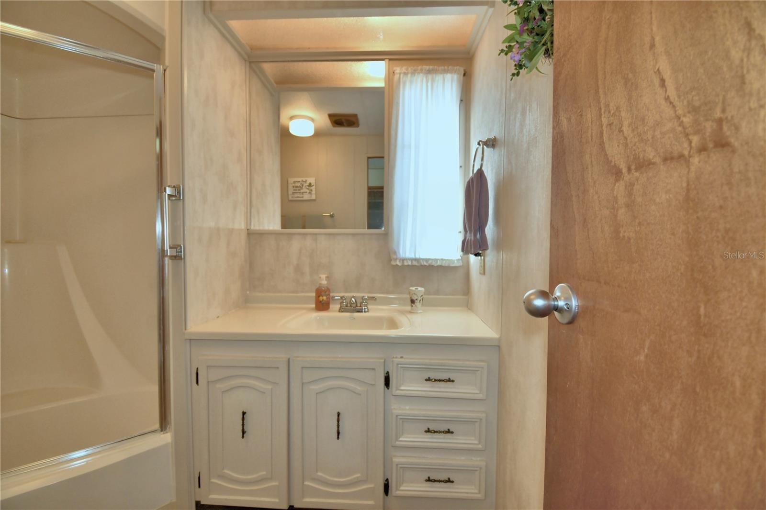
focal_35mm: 15
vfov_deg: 77.3
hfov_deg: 100.4
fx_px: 319
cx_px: 383
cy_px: 255
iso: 200
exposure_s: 1/60
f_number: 4.5
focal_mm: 10
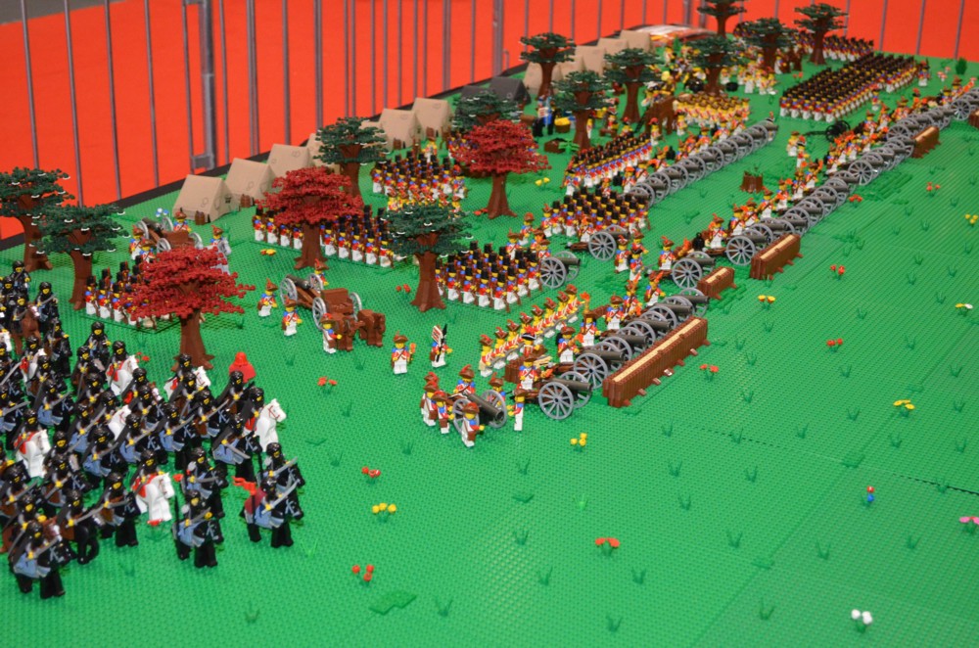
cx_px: 490
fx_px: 1628
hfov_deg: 33.5
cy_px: 324
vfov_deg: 22.5
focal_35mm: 60
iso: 3200
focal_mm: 40
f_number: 5.3
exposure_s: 1/60
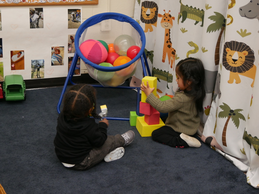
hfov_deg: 30.3
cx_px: 130
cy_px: 97
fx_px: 479
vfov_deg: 22.9
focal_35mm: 64
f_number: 4.4
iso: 1000
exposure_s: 1/80
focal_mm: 32
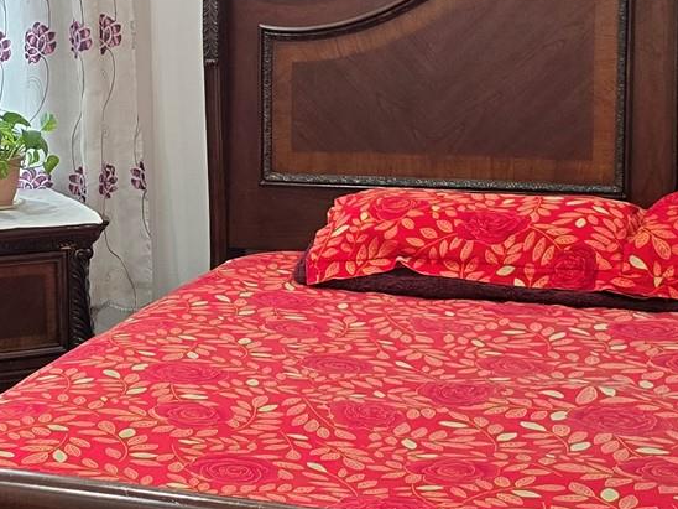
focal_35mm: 86
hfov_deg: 22.4
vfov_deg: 17.1
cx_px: 119
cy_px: 140
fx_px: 1684
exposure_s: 1/120
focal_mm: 6.3
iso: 160
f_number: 1.7
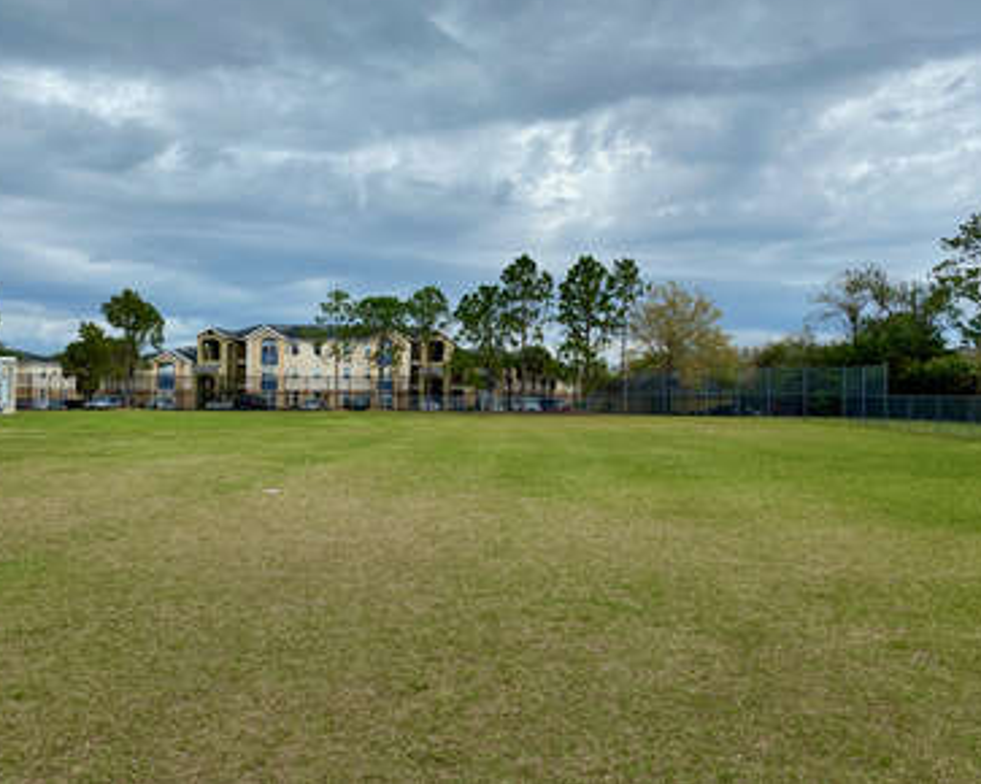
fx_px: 813
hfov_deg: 62.2
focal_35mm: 28
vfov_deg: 51.5
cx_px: 478
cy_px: 384
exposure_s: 1/898
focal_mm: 4.25
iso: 32
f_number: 1.8
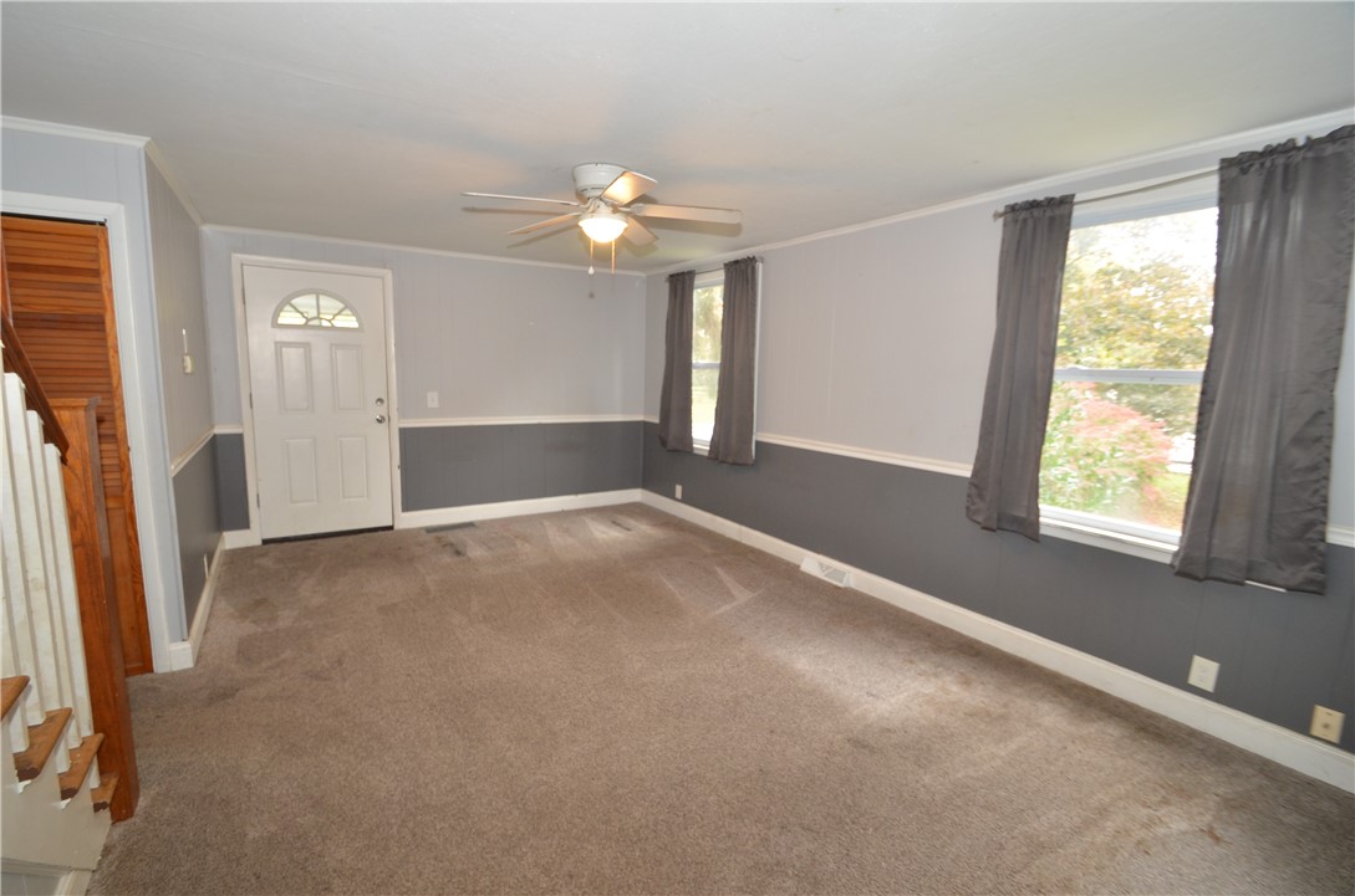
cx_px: 678
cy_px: 448
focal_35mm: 15
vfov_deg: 77.1
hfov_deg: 100.5
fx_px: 563
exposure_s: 1/13
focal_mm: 10
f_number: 5.6
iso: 400
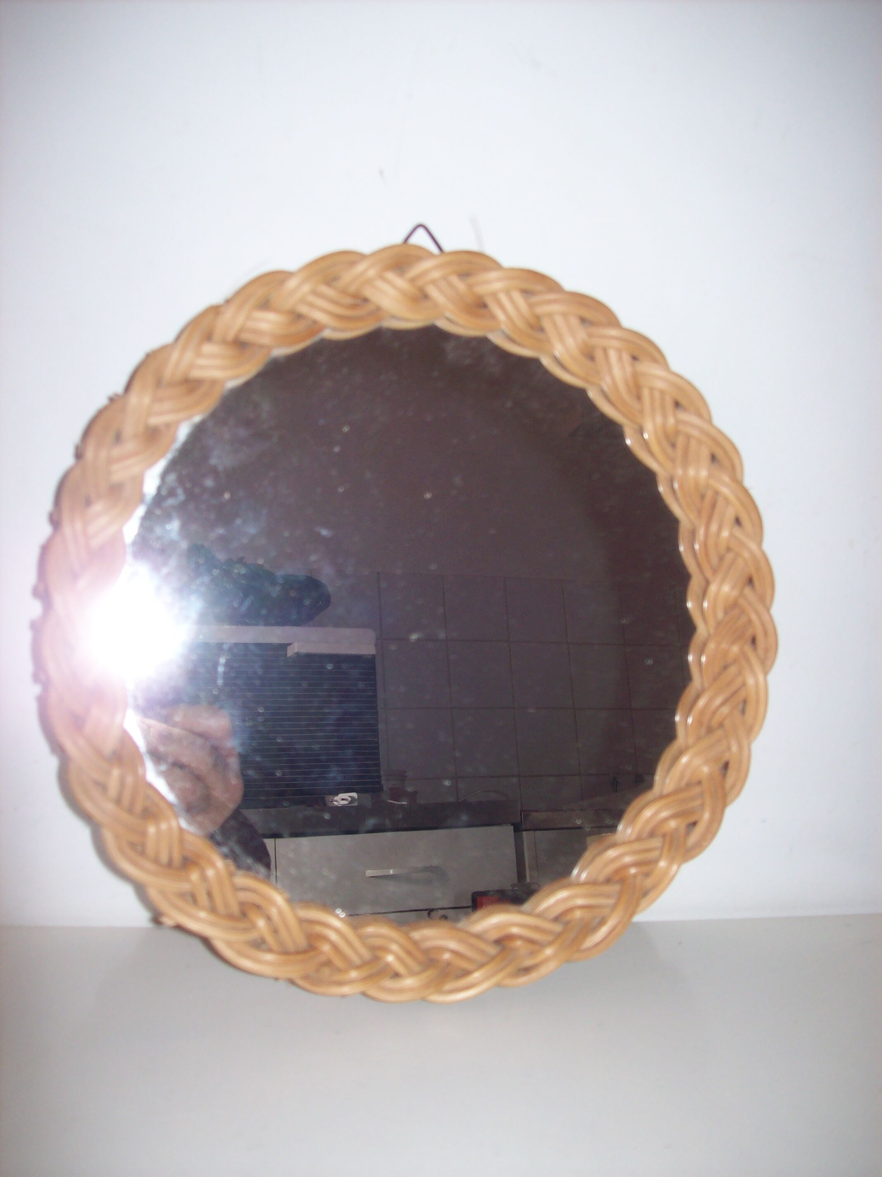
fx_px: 1224
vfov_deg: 51.4
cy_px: 588
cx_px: 441
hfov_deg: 39.6
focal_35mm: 36
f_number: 2.7
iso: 80
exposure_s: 1/64
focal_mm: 6
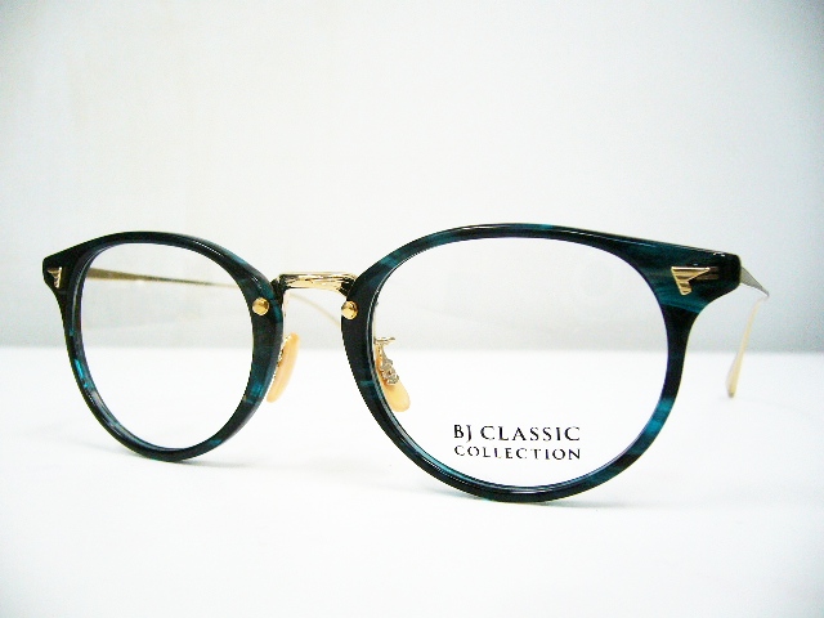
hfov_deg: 52.6
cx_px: 412
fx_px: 833
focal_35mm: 35
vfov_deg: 40.7
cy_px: 309
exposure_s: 1/60
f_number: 2.8
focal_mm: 5.8
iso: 100
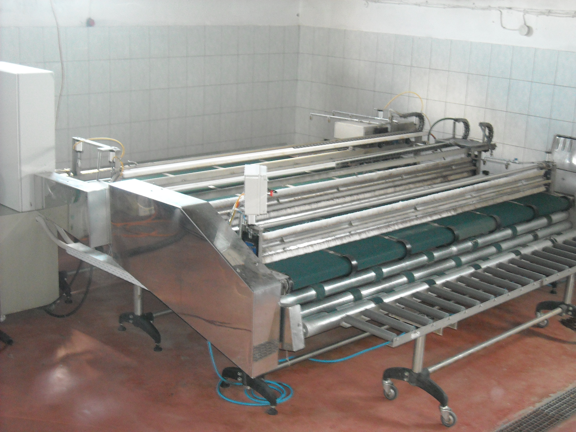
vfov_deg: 27.0
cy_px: 216
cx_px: 288
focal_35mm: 54
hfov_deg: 35.5
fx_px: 899
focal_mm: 8.85
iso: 400
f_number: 3.3
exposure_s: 1/13
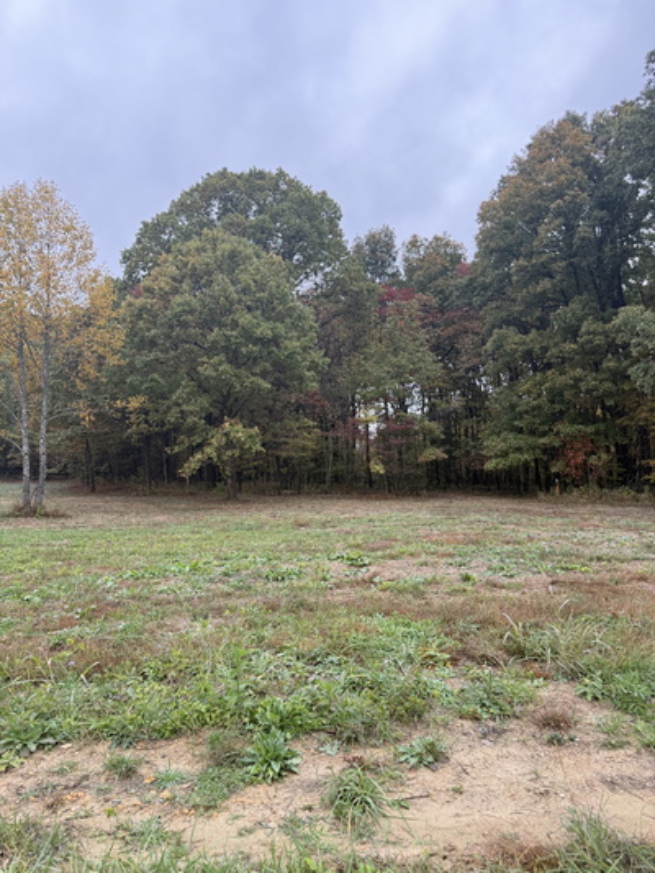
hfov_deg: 56.8
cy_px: 436
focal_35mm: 24
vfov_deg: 71.6
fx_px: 605
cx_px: 328
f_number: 1.78
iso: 100
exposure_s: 1/245
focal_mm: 6.76
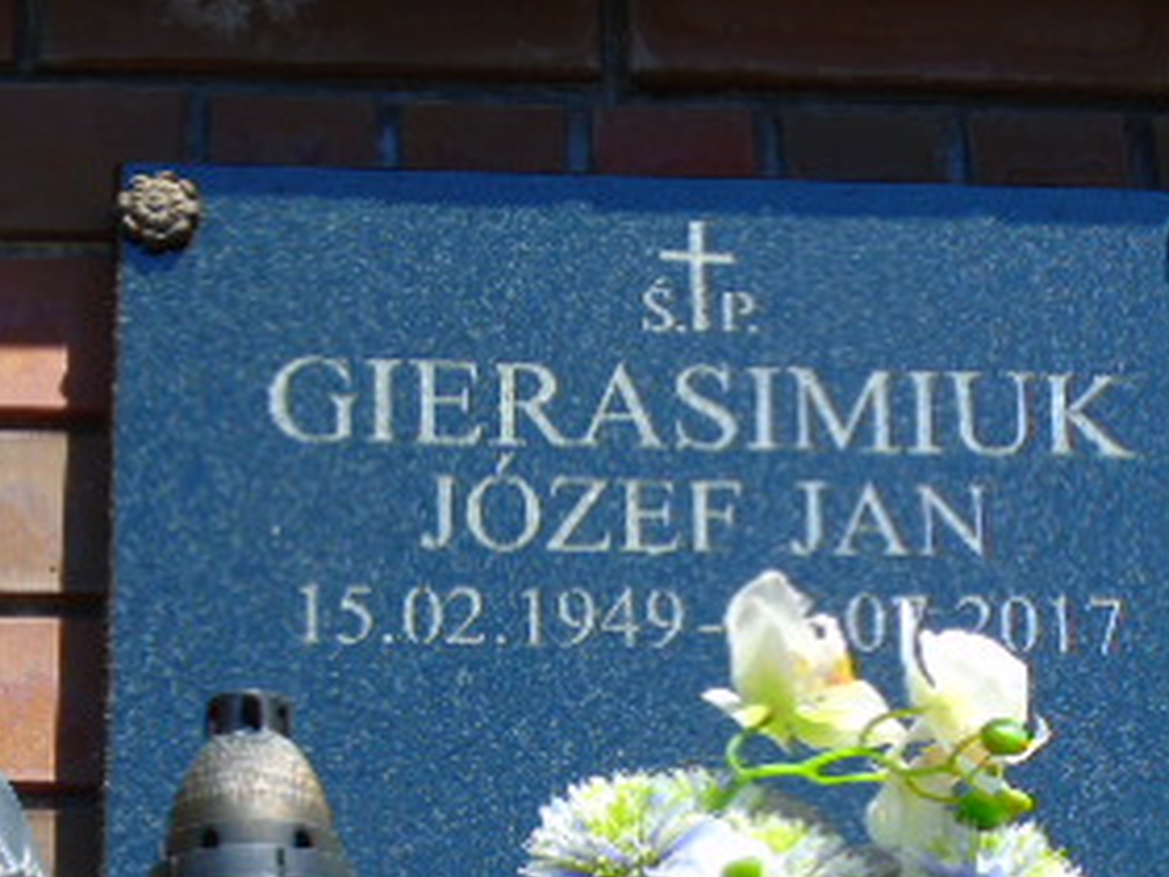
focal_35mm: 105
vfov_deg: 14.0
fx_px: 3546
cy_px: 793
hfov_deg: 18.7
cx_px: 551
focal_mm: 8.2
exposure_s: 1/400
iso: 80
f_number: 4.1
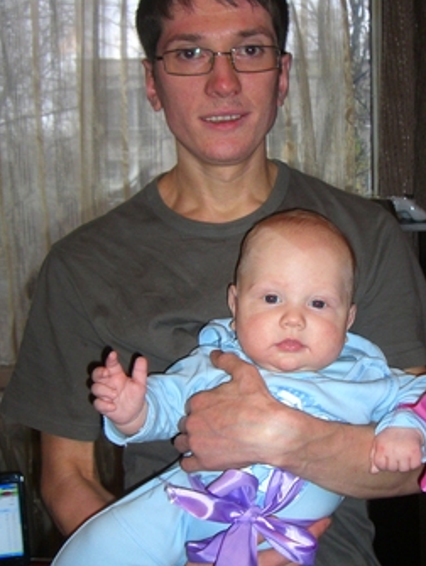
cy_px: 311
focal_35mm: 51
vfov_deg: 37.4
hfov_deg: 28.5
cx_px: 274
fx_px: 835
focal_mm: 6.2
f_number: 2.7
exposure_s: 1/60
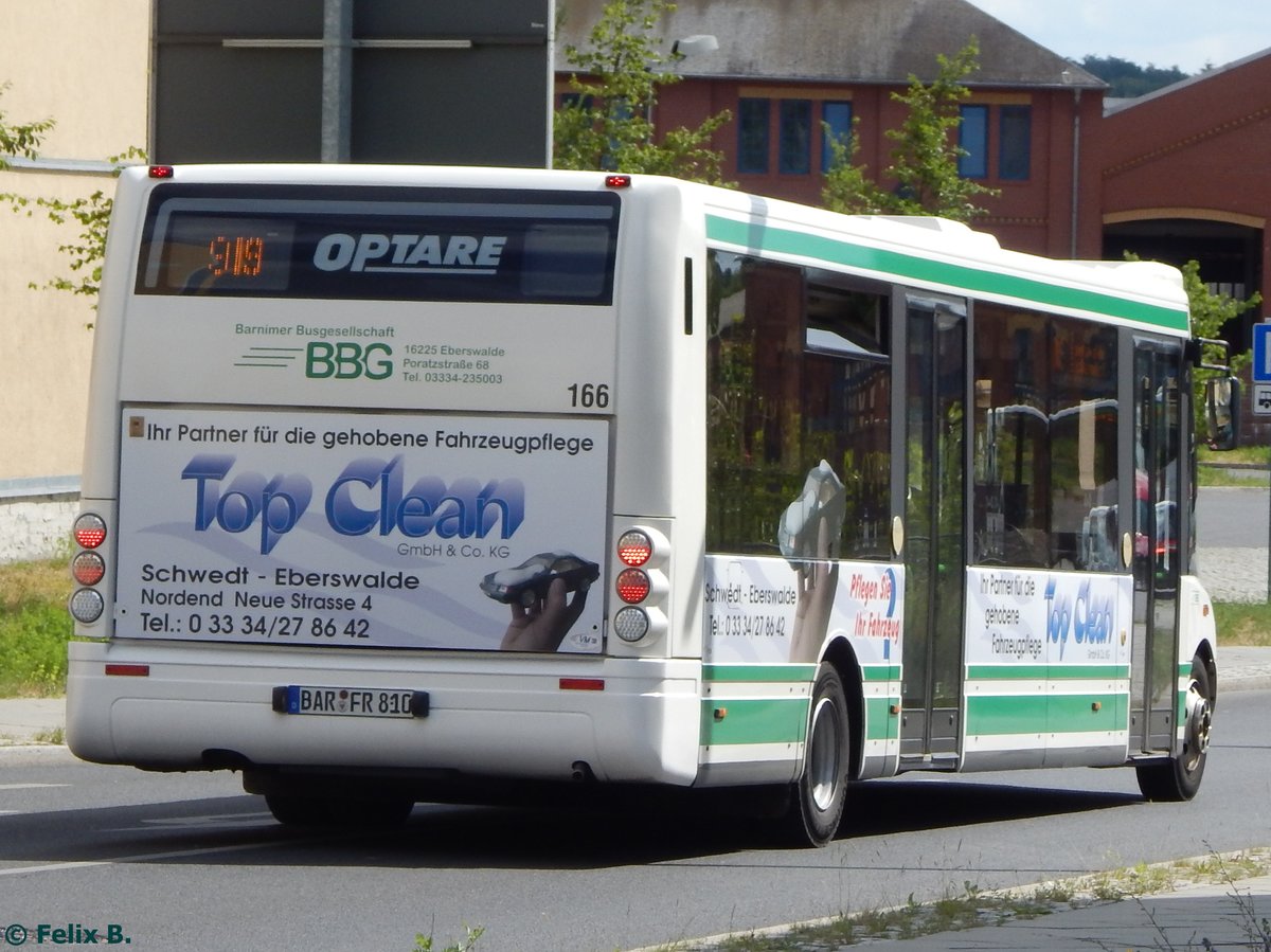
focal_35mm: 131
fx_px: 4808
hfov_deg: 15.1
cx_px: 636
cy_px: 476
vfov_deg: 11.3
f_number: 4.8
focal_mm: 23.4
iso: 125
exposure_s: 1/800
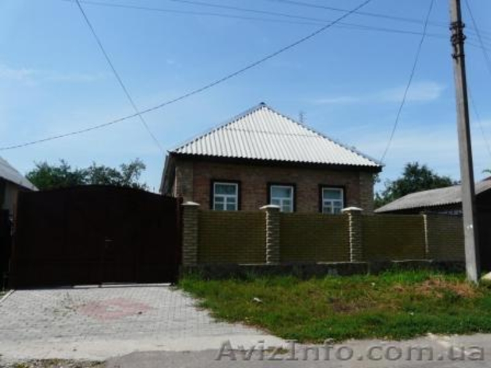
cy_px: 184
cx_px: 246
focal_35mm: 28
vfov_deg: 49.7
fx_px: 397
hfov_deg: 63.4
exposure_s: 1/400
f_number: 5.6
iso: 100
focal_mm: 4.6
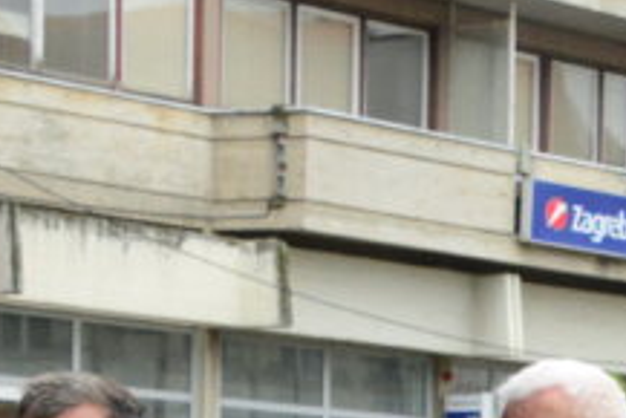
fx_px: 3289
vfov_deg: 7.0
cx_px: 969
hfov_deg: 10.5
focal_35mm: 189
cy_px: 904
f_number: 13
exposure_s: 1/640
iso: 4000
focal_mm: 40
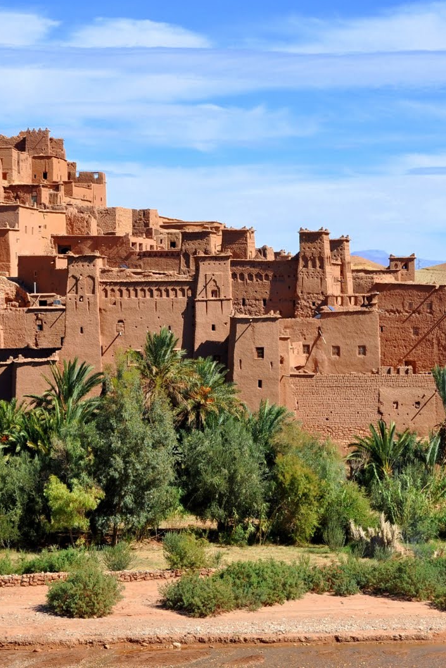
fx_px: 2025
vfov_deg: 18.8
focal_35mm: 109
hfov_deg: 12.6
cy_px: 333
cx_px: 217
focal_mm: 48
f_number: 9
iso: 200
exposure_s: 1/320
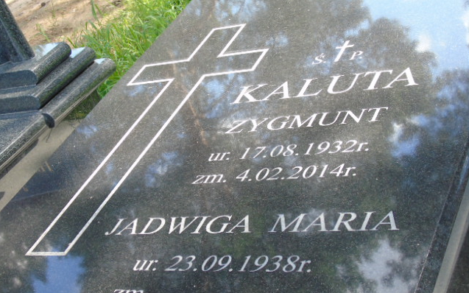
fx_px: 844
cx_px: 234
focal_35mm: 66
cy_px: 165
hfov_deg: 31.1
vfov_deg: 19.7
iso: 320
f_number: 4.5
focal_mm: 11
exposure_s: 1/250
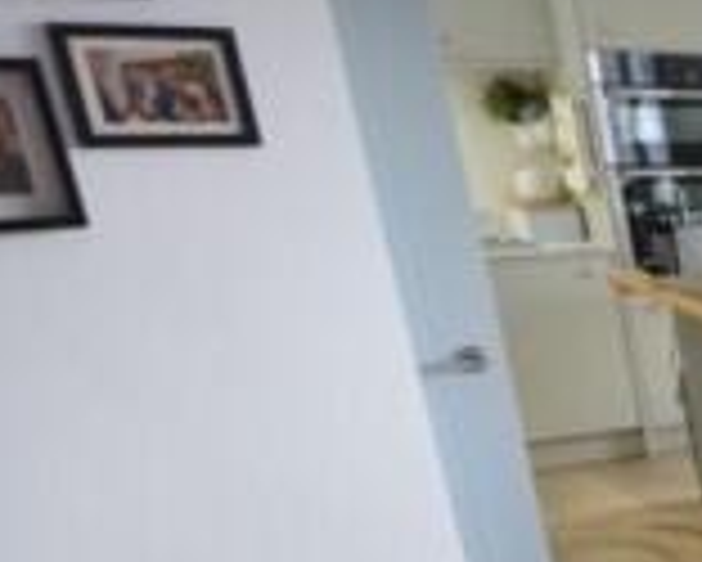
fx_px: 1227
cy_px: 650
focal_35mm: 59
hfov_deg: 19.7
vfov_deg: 23.8
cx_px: 1361
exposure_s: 1/8
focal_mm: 10
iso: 400
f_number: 8
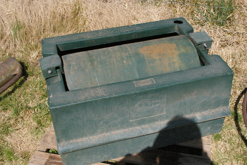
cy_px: 82
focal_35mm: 42
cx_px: 124
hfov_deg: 46.4
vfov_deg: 31.9
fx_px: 288
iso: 3200
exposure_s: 1/3000
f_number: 11
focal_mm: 28
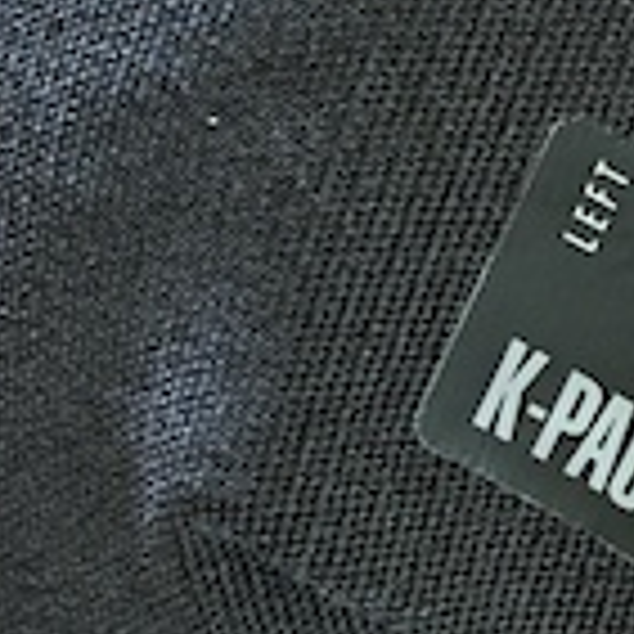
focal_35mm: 135
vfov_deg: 12.9
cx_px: 1138
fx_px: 2797
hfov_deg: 11.9
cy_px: 445
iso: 307
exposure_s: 1/50
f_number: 1.73
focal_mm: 4.38
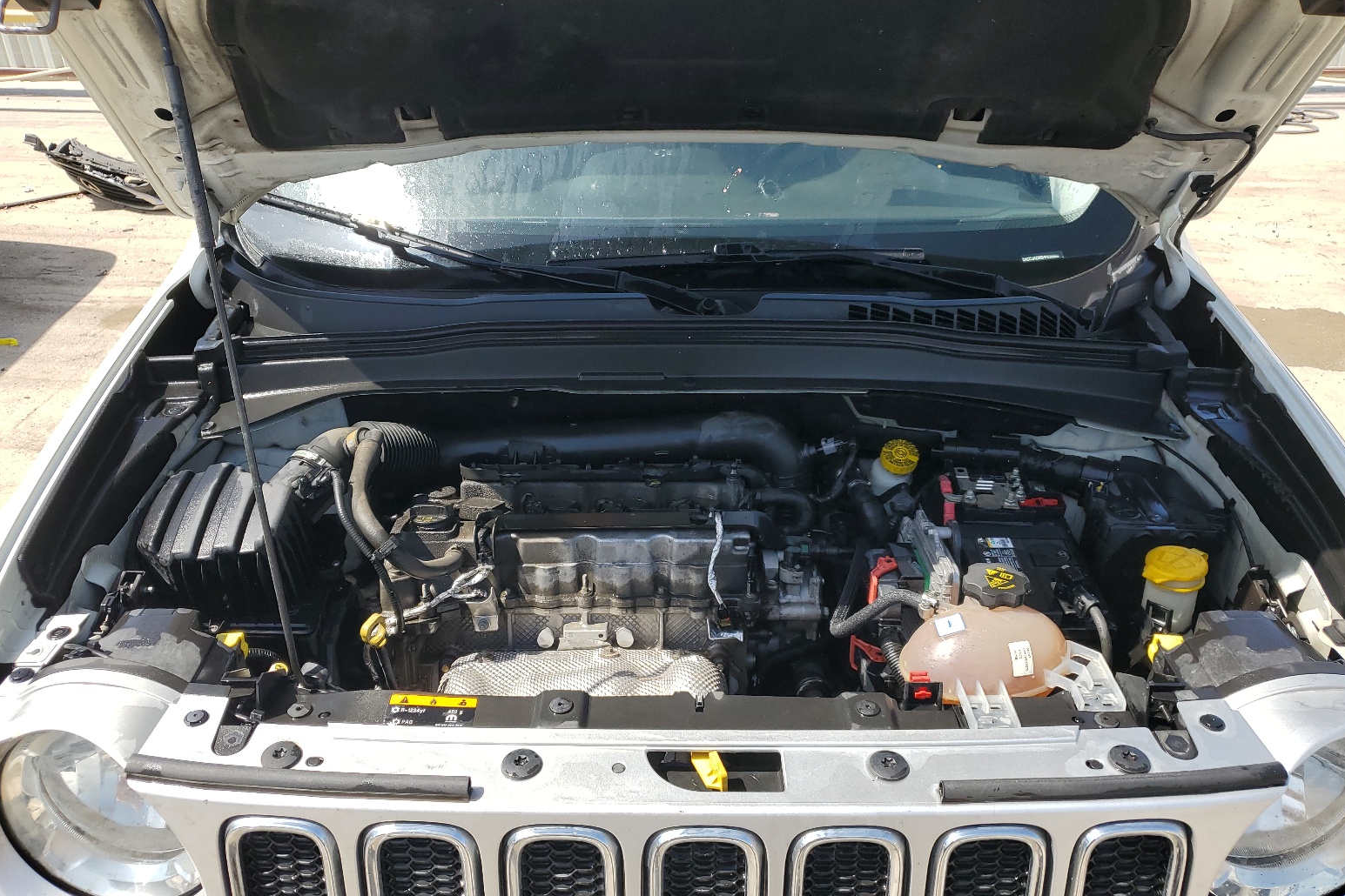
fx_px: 1046
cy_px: 451
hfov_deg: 65.5
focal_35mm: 28
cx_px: 668
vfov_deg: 46.4
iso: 50
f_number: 1.5
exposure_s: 1/1667
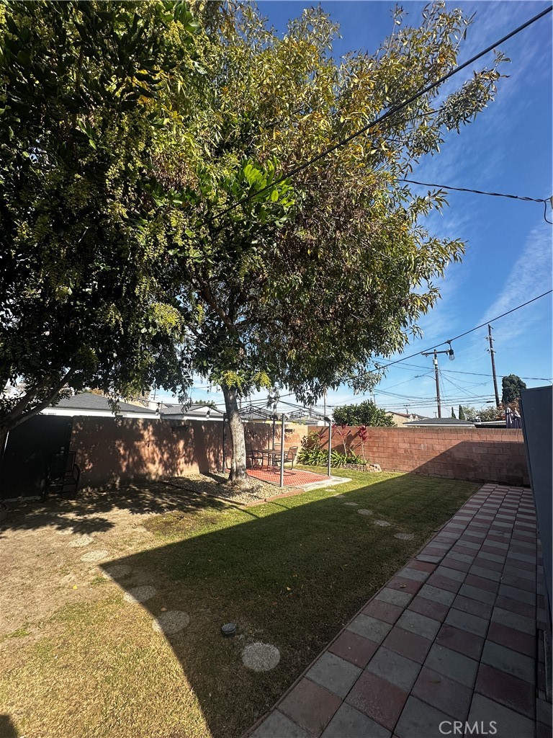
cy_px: 369
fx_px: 298
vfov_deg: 102.1
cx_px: 276
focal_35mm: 14
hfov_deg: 85.7
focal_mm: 2.22
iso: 40
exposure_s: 1/947
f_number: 2.2
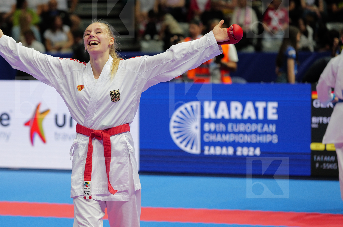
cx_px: 113
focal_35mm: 170
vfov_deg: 8.0
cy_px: 97
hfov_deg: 12.1
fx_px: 1617
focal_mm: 125
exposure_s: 1/1000
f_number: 2.8
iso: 1600
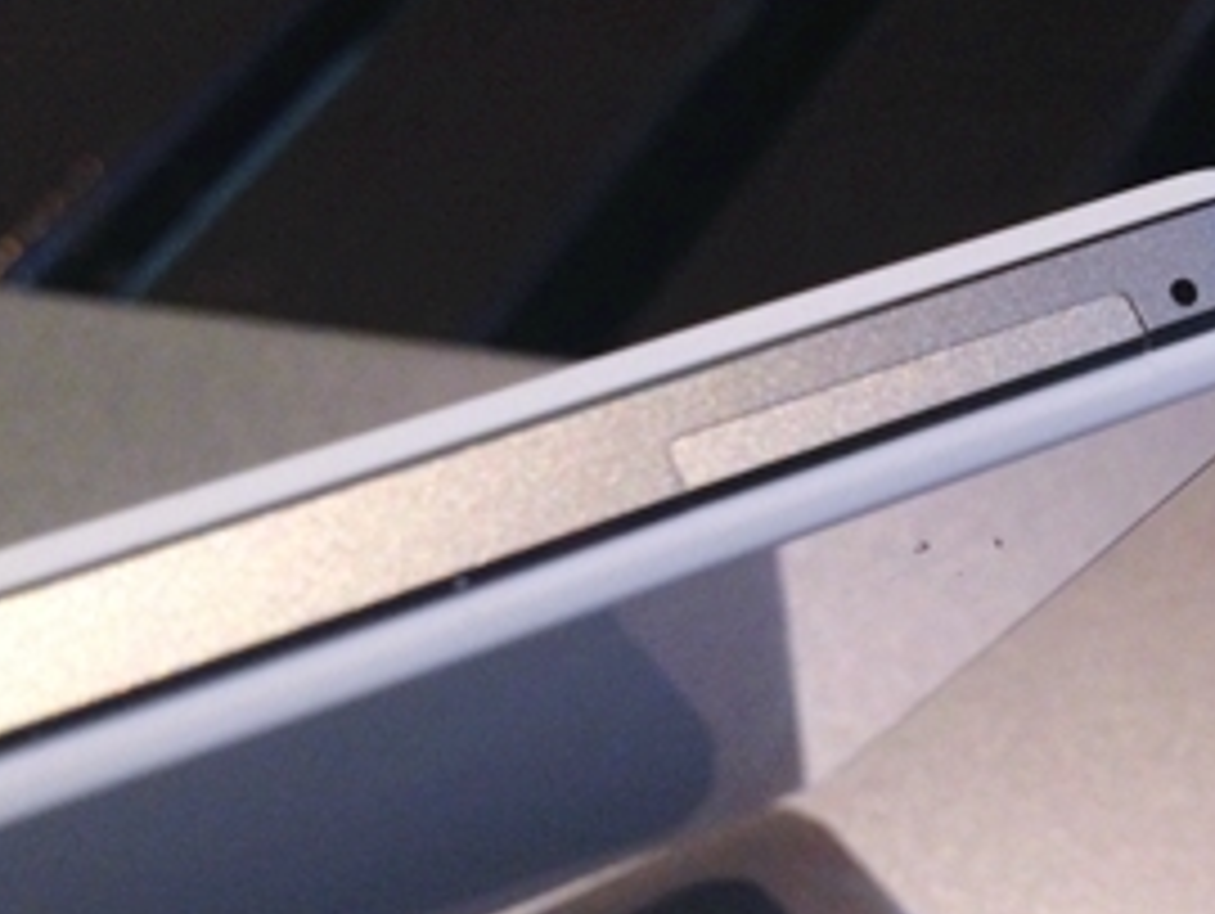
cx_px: 747
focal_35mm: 61
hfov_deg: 31.5
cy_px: 687
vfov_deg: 23.8
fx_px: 2143
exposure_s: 1/20
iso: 320
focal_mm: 4.12
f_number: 2.4
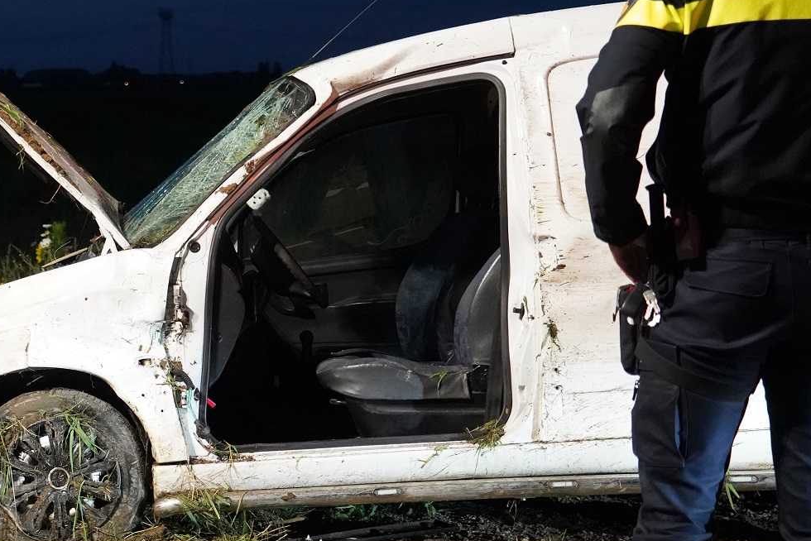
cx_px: 31
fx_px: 2118
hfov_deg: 21.1
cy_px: 336
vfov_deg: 14.5
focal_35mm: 94
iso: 8000
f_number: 4
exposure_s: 1/160
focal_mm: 48
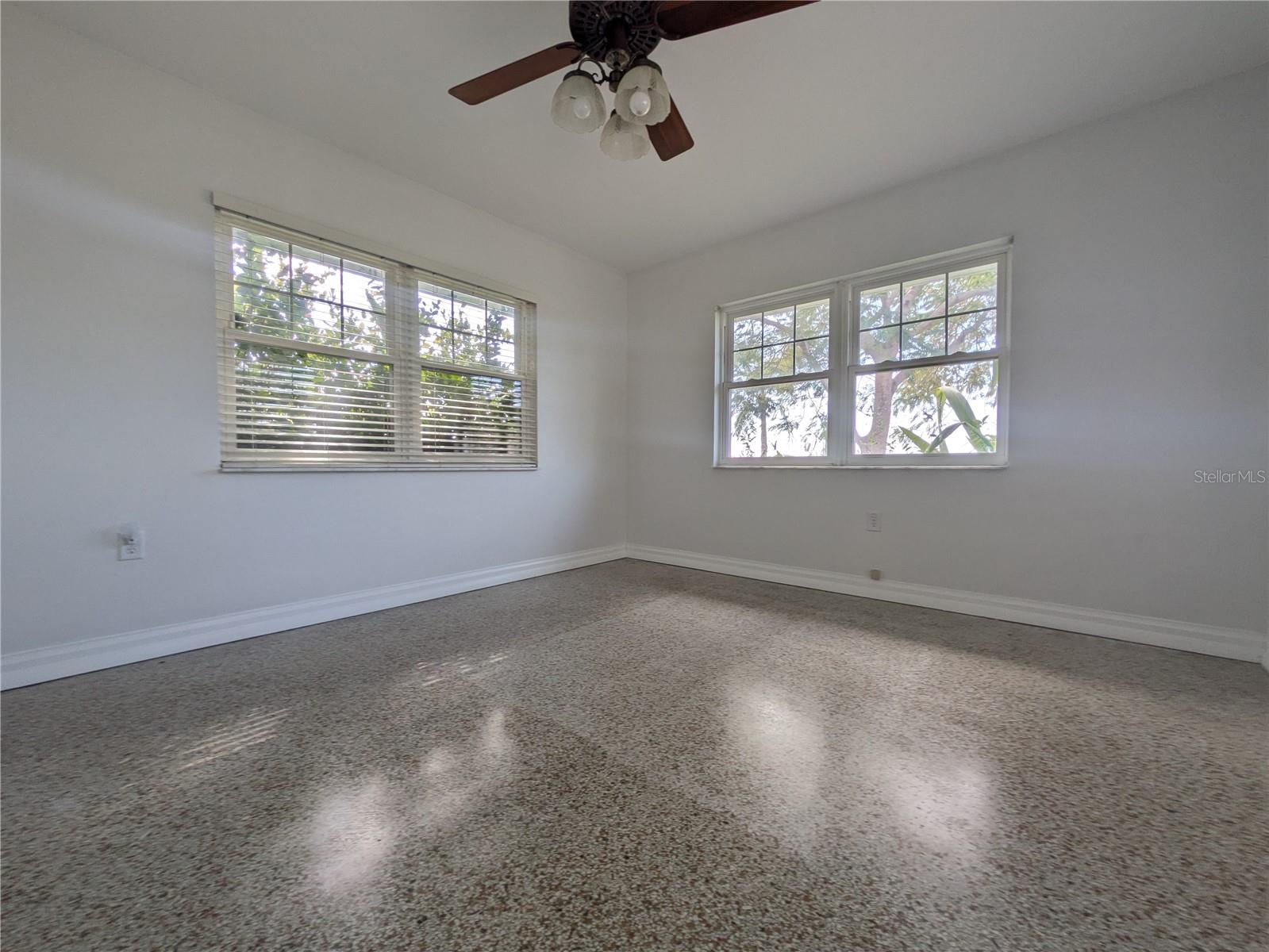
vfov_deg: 85.7
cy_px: 476
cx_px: 634
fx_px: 513
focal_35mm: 14
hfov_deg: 102.1
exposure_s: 1/146
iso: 49
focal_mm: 1.83
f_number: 2.2
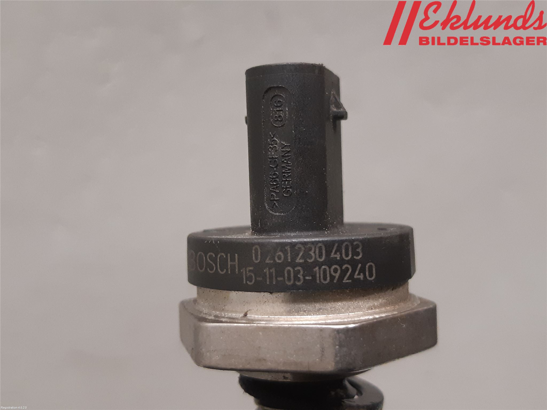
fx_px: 411
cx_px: 274
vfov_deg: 53.1
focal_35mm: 26
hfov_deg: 67.3
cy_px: 205
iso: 250
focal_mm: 3.93
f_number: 1.7
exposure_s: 1/33
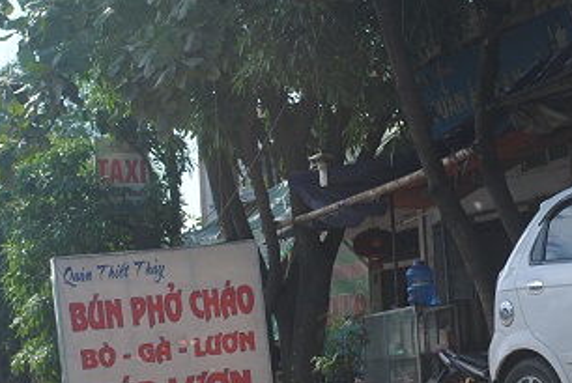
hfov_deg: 17.9
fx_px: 1814
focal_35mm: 114
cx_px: 388
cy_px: 210
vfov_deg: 12.1
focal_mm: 40
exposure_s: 1/200
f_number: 7.1
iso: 100
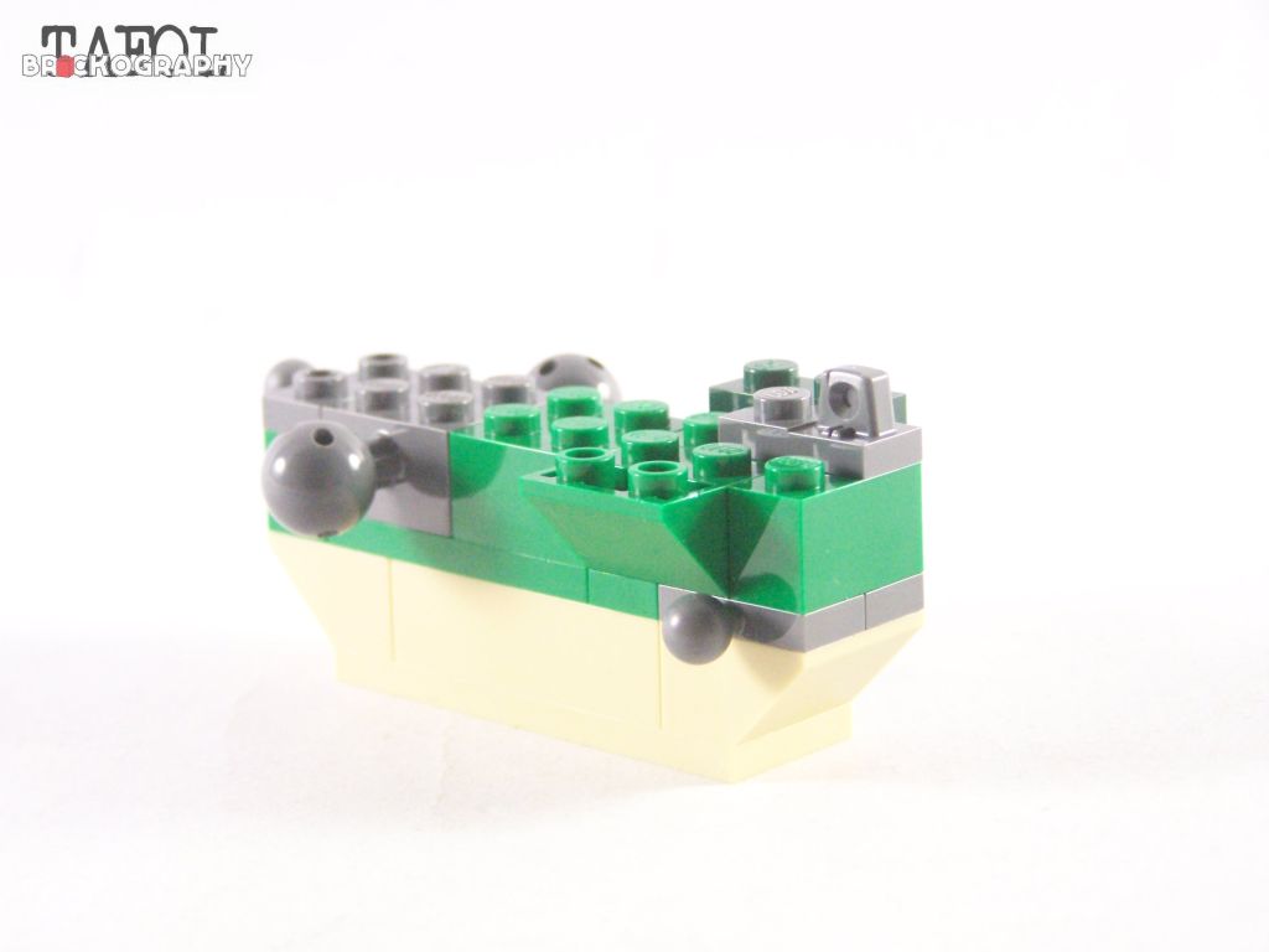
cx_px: 634
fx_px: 3849
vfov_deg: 14.1
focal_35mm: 105
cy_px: 476
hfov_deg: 18.7
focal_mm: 17.5
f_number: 3.2
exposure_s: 1/60
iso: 400
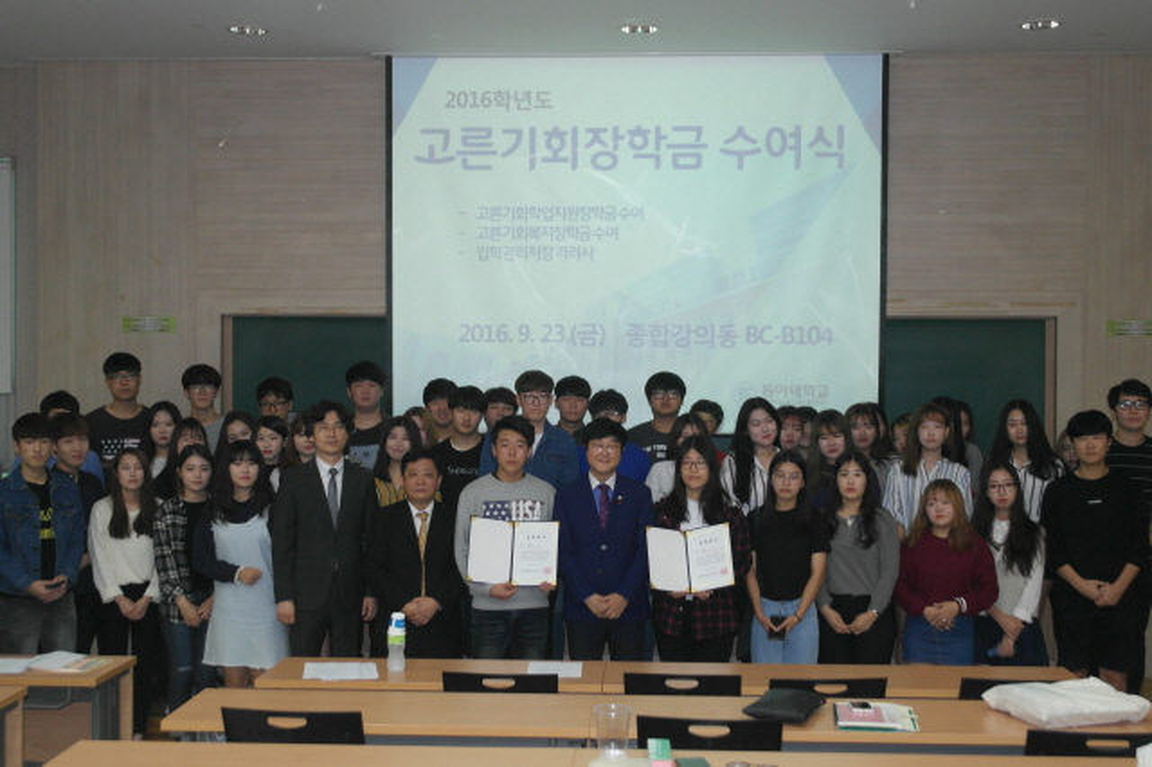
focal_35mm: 49
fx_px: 1567
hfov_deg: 40.4
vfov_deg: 27.5
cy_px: 384
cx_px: 576
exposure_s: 1/60
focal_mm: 32
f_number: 4.5
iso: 400
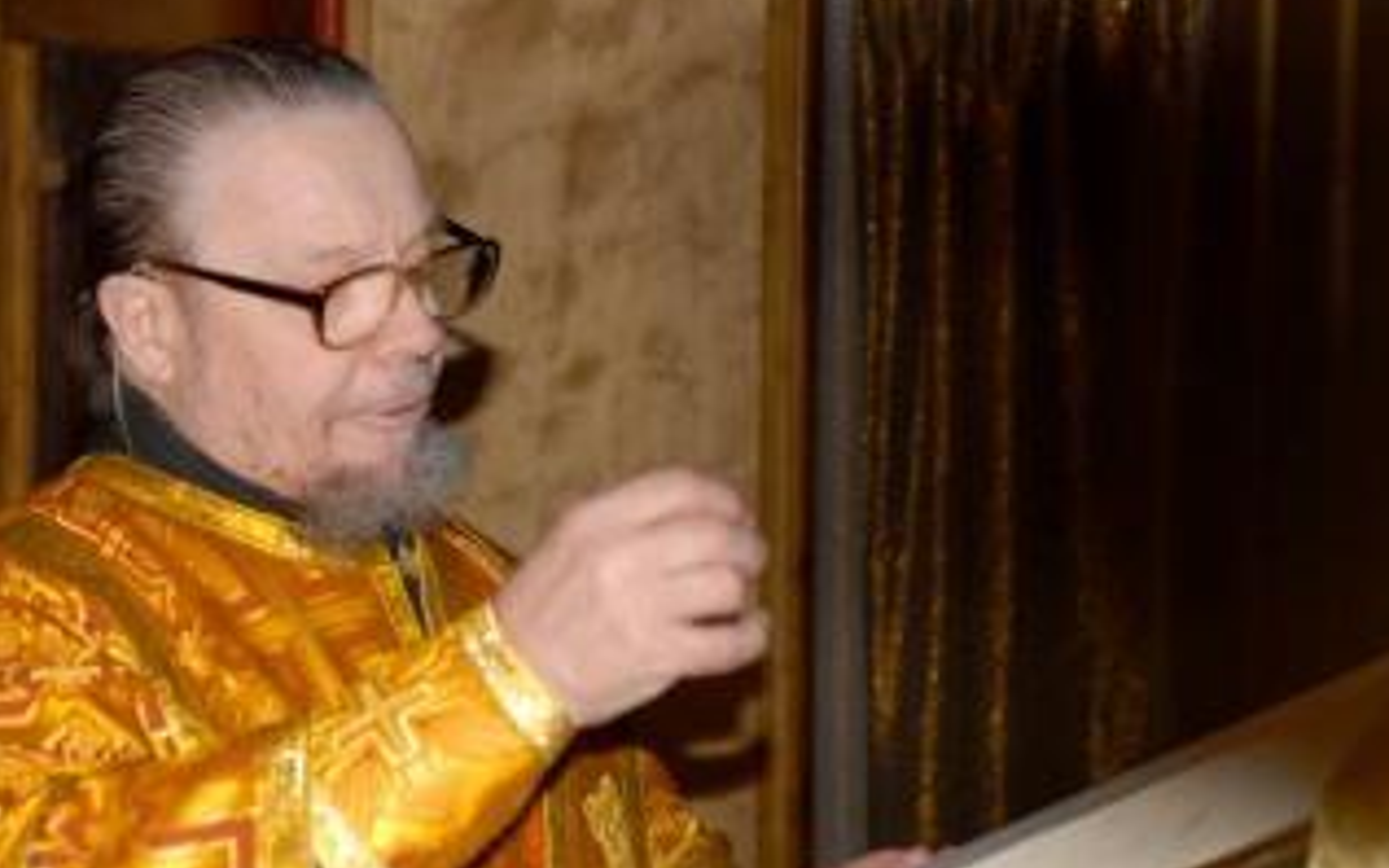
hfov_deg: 19.9
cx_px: 447
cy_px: 552
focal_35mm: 104
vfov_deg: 12.6
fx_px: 3936
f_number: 4.5
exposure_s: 1/60
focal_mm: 48
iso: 160
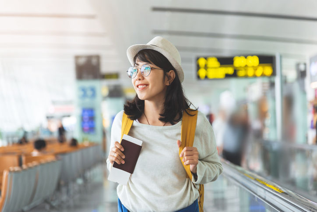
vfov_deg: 11.4
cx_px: 158
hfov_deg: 17.1
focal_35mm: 120
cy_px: 106
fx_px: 1057
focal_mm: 120
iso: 320
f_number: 4
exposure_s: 1/100
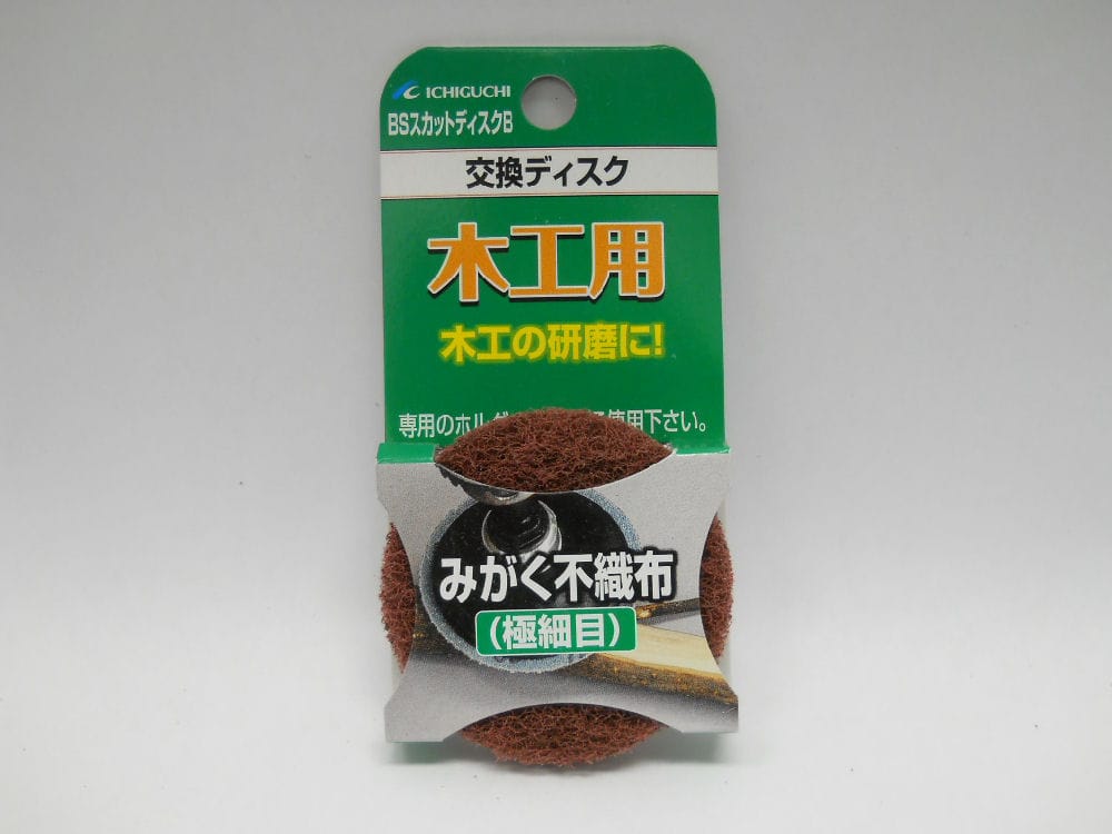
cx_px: 556
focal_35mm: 41
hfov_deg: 45.8
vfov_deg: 35.1
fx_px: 1317
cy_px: 417
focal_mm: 6.72
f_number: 3.1
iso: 160
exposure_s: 1/30
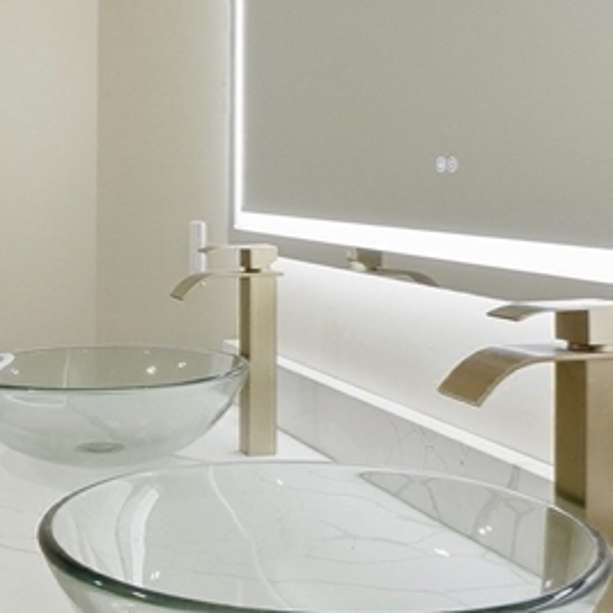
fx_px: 1074
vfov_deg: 31.6
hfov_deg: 31.2
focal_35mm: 54
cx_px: 140
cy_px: 216
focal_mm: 11
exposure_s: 1/640
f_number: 7.1
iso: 800
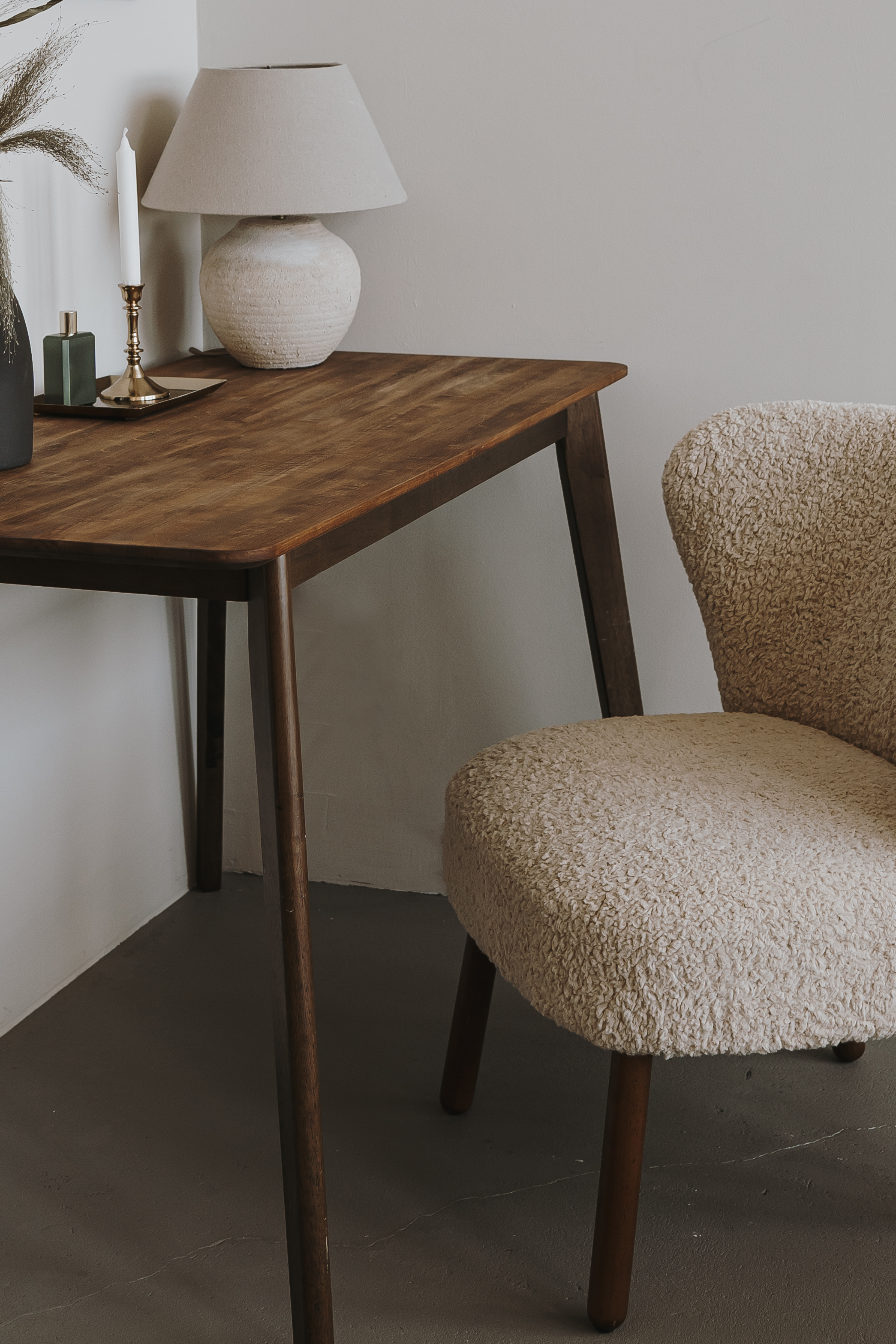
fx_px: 2501
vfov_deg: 29.4
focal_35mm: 67
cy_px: 260
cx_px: 473
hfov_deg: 20.3
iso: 400
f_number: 5
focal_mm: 35
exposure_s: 1/100
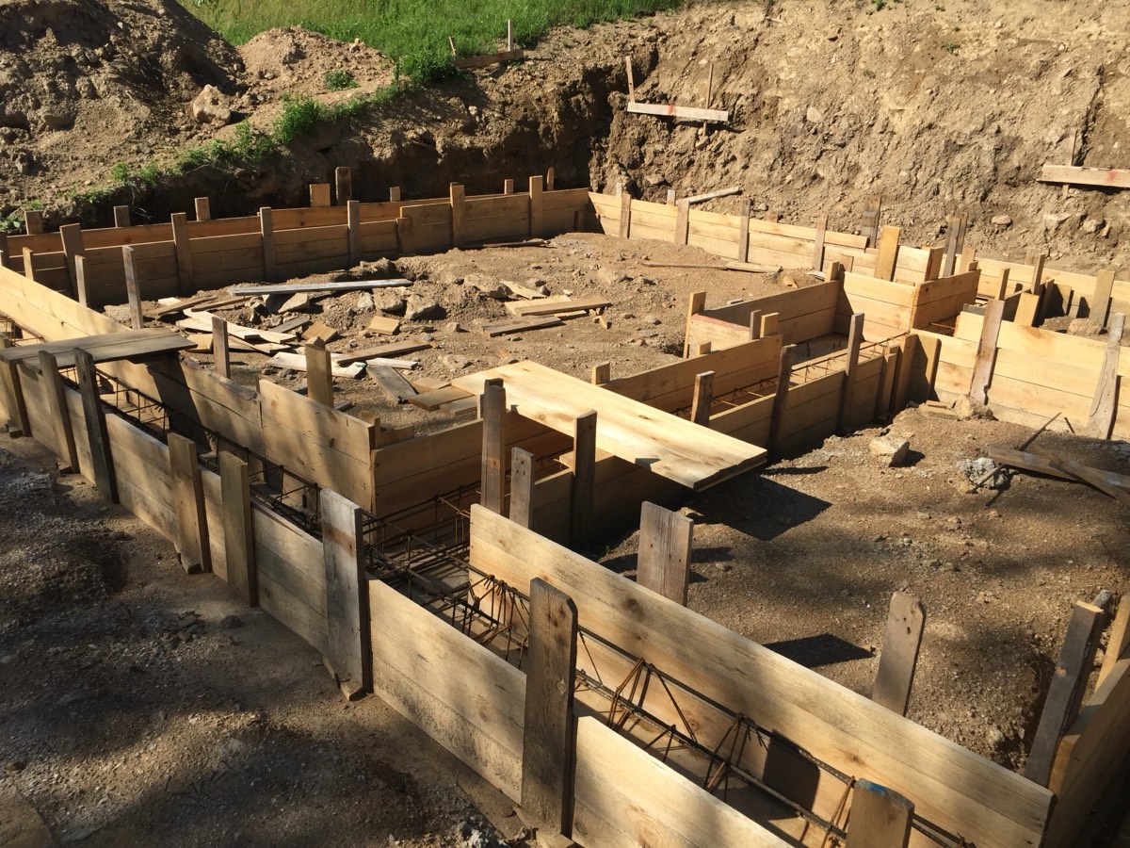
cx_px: 565
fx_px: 947
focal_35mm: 29
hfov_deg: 61.7
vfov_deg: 48.2
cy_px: 424
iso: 32
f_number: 2.2
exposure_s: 1/1721
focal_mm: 4.15
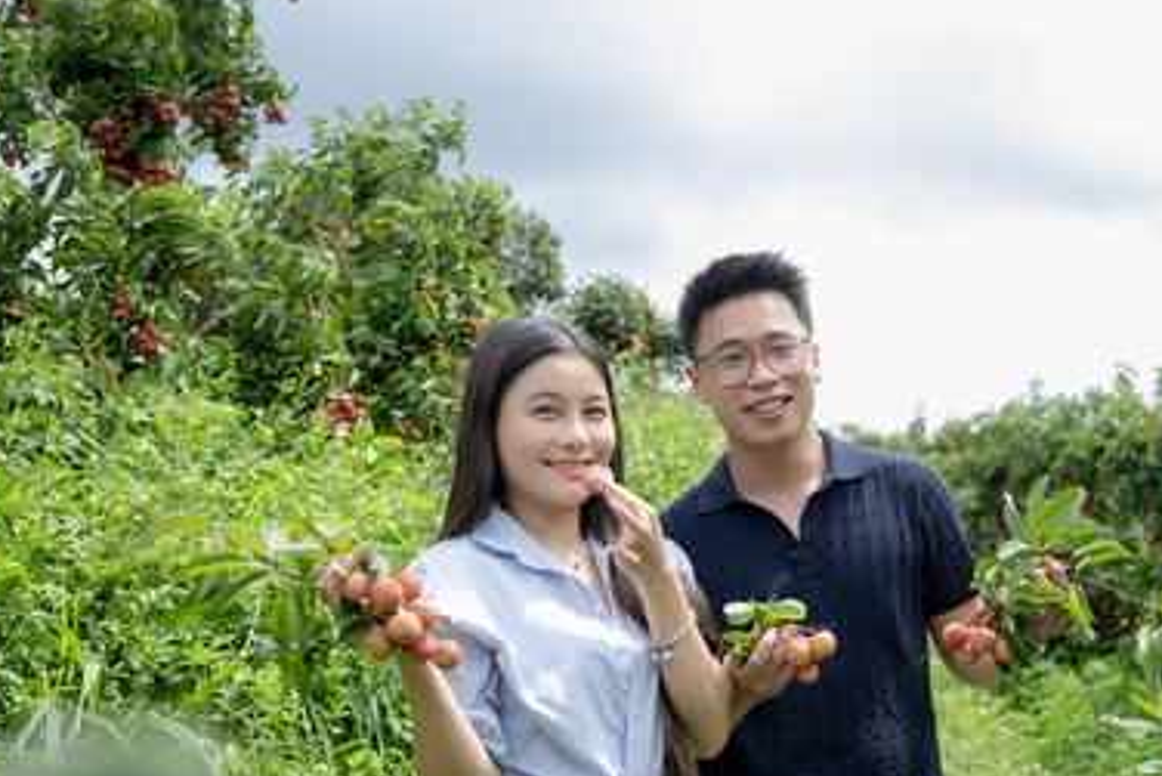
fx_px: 1647
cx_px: 847
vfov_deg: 26.3
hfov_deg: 38.1
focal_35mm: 51
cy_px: 533
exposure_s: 1/640
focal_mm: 30
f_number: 3.2
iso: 125
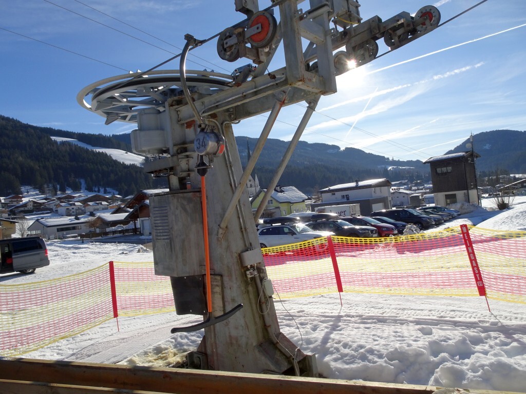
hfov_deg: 71.6
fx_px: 365
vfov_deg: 56.8
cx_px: 263
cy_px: 197
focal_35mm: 24
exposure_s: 1/1250
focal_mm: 4.1
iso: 80
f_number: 3.5
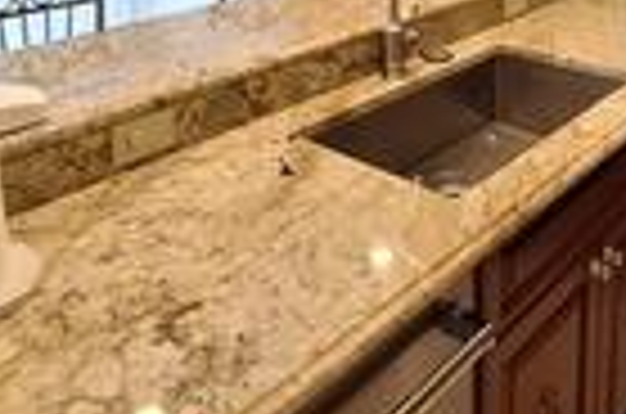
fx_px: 677
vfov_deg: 29.3
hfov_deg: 49.2
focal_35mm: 39
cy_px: -86
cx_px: 387
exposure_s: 1/40
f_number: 2.2
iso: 64
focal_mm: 1.74
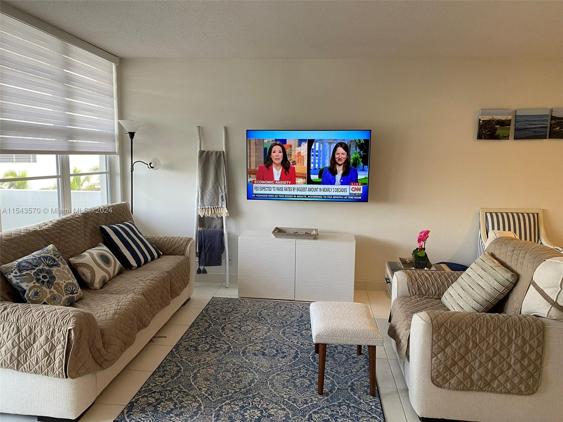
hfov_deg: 67.3
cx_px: 282
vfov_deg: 53.1
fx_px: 423
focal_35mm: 26
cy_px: 211
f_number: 1.8
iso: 100
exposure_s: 1/60
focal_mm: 4.25
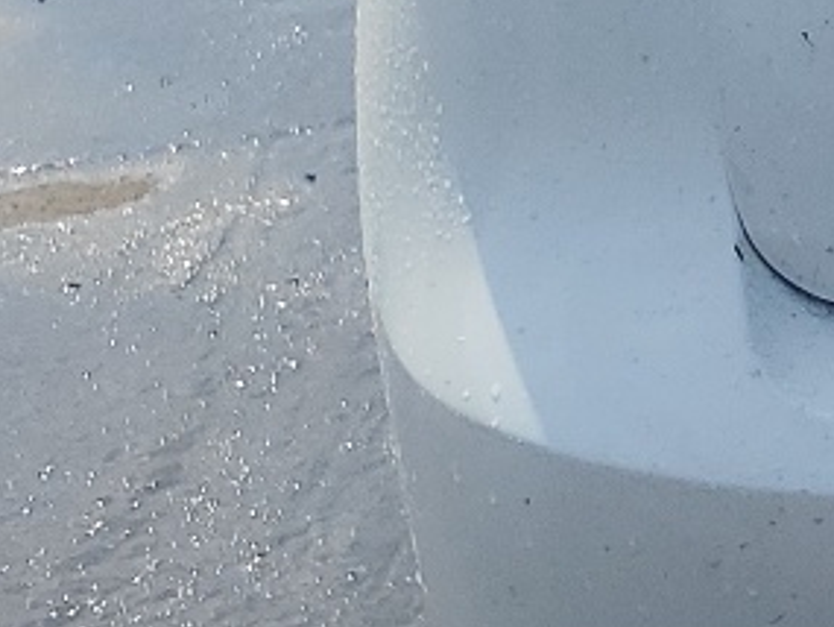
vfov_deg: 9.9
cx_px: 2151
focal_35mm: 146
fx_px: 3519
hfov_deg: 10.9
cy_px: -252
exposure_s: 1/5000
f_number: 1.5
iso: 50
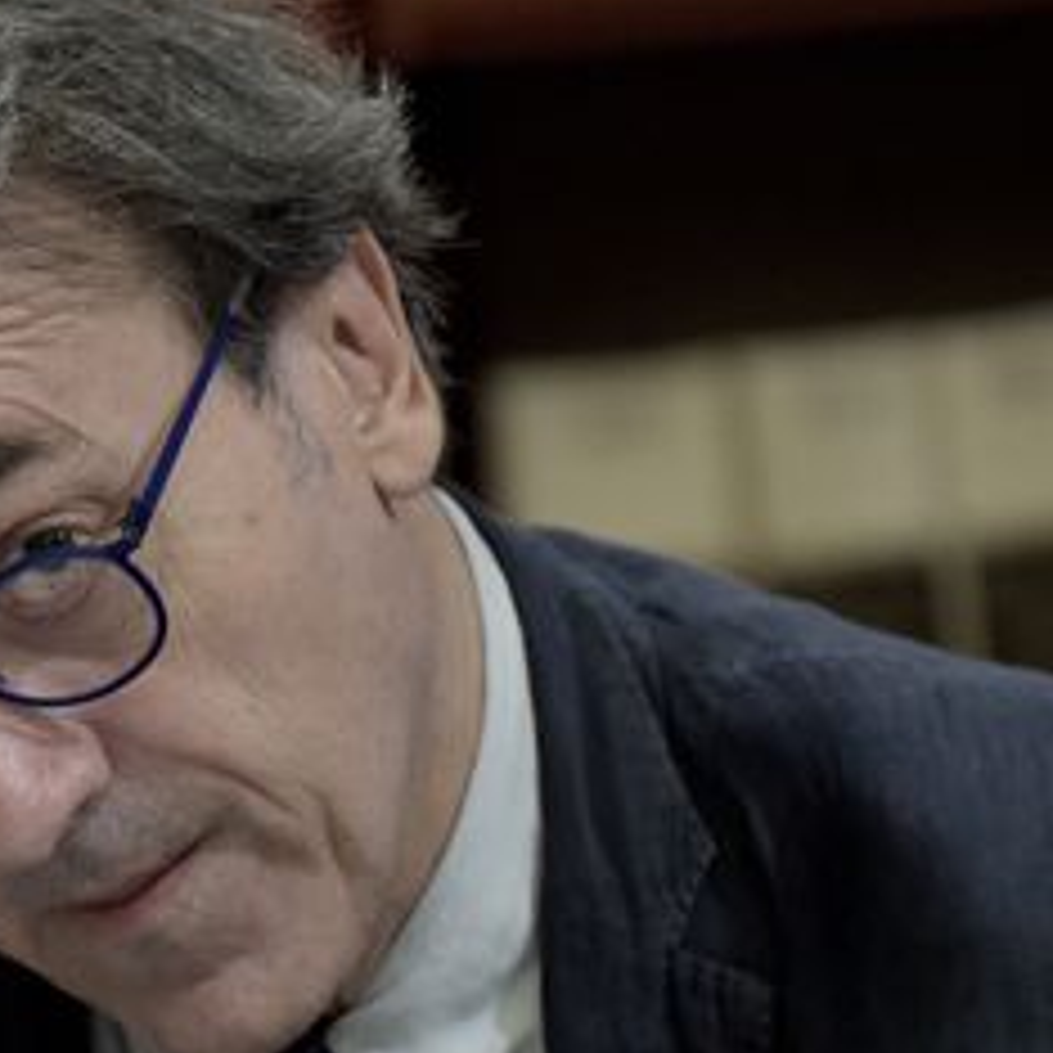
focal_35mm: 347
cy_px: 668
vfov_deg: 5.0
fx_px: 11942
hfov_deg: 5.0
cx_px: 202
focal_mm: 165
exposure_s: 1/200
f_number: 2.8
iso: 1000
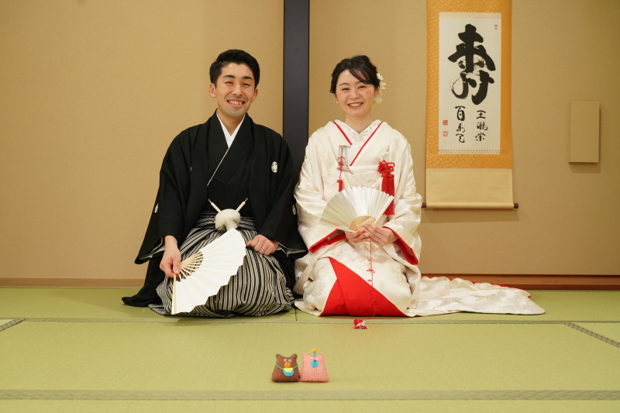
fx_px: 654
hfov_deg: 50.7
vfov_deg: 35.0
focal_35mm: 38
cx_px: 310
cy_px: 206
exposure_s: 1/100
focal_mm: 38
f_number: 5
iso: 1250
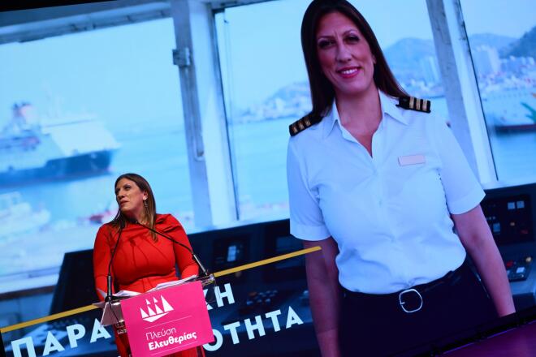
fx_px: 715
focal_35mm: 48
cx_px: 268
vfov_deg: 28.1
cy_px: 178
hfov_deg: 41.1
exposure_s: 1/125
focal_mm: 48
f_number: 4.5
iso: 500
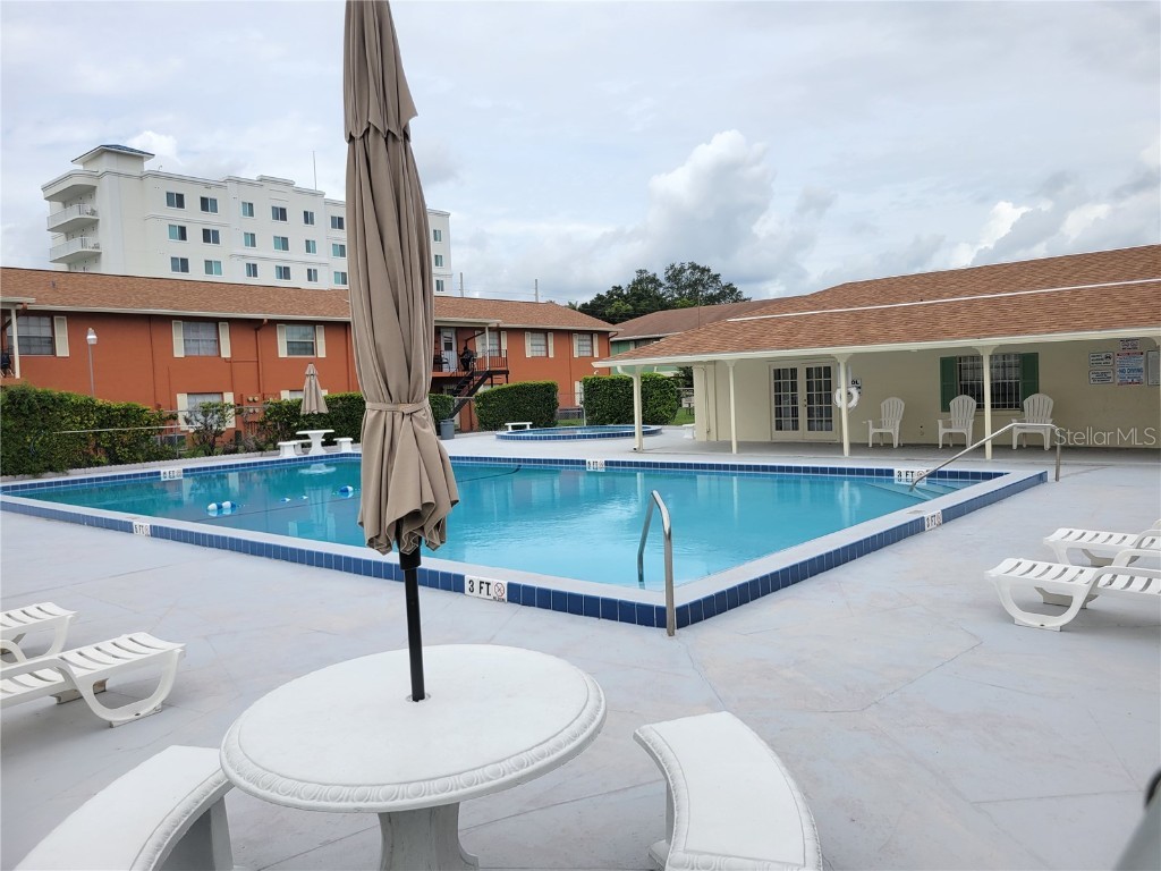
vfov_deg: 53.1
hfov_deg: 67.3
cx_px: 580
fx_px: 872
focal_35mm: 26
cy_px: 436
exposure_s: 1/3399
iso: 40
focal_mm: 5.4
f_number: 1.8
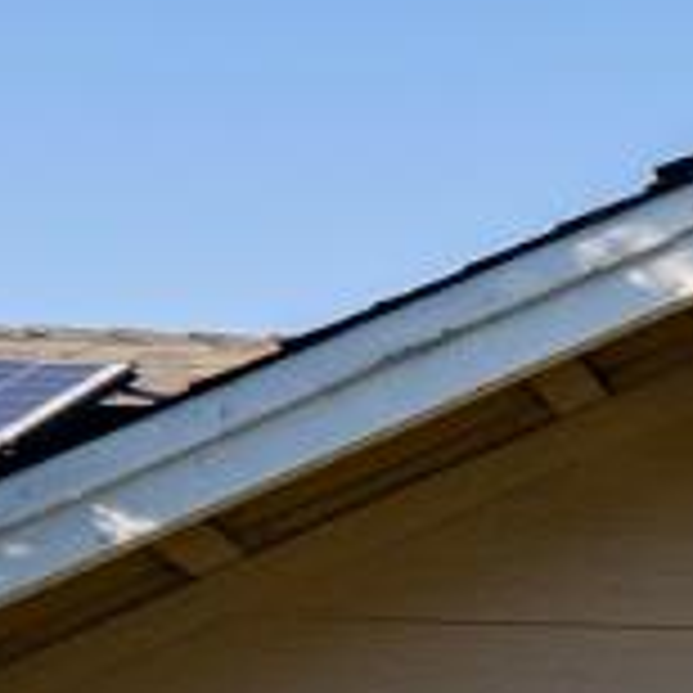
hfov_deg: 6.5
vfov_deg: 7.9
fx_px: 4507
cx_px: 3060
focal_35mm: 199
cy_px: 1890
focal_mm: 16
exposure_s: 1/160
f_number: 10
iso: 100
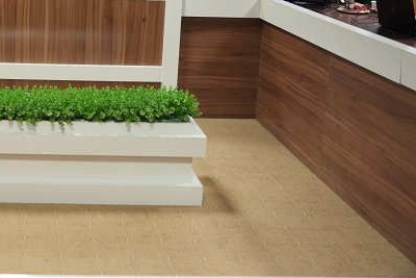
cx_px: 33
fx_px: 698
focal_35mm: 60
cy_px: 19
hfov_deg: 31.5
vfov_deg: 21.9
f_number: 2.8
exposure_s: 1/200
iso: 2000
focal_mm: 32.2
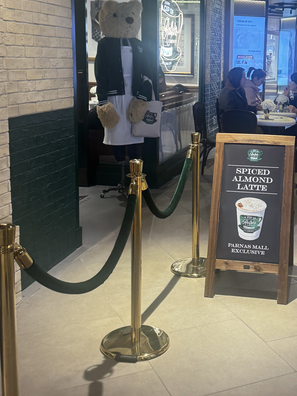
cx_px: 229
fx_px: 572
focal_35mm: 50
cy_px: 157
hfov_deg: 28.6
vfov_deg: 38.0
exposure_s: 1/60
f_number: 1.78
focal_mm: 6.76
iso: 160
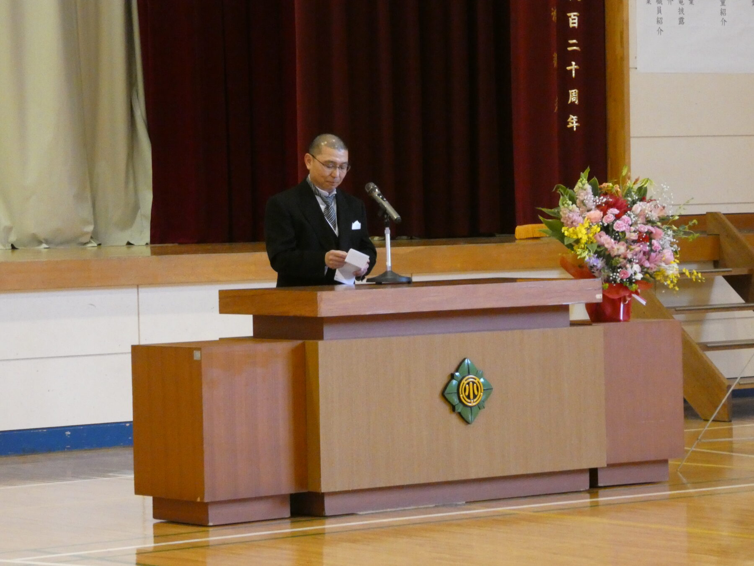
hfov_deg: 14.0
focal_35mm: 141
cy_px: 283
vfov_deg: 10.5
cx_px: 377
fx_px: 3071
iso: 1600
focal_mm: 25.2
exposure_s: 1/50
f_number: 5.3
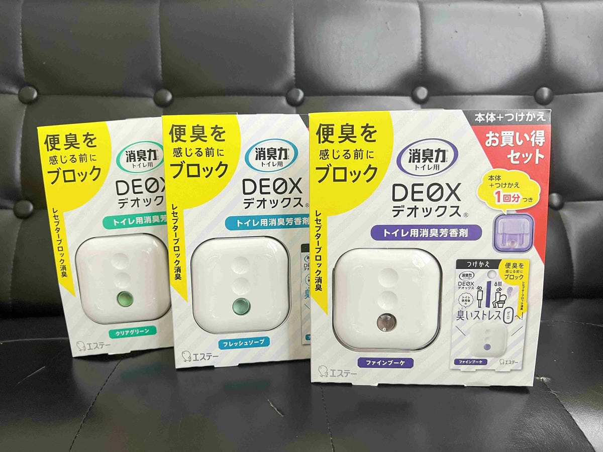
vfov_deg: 53.1
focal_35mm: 26
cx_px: 302
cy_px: 226
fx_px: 453
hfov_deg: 67.3
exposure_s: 1/60
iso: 125
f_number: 1.5
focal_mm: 5.7
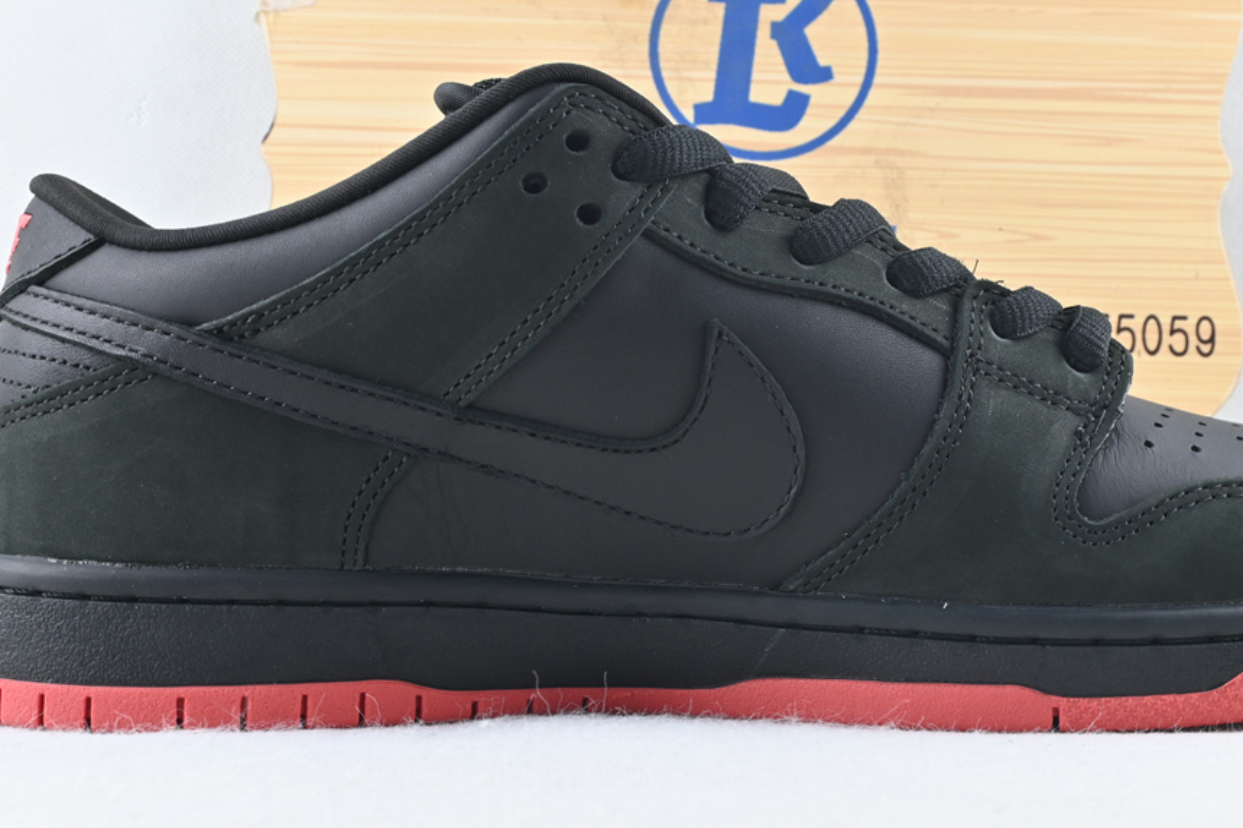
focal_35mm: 61
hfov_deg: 33.0
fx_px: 2095
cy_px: 410
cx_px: 737
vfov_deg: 22.4
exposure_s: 1/8
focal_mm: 29
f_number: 10
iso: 125
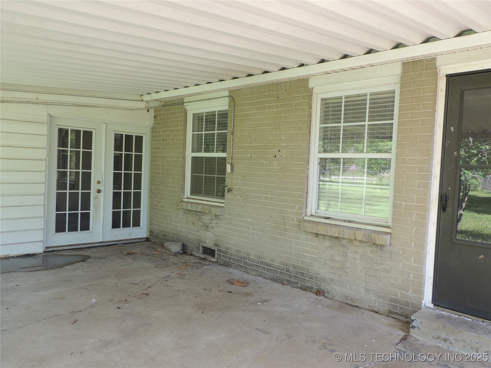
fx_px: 397
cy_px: 184
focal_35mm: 28
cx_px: 246
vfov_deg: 49.7
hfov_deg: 63.4
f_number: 3.1
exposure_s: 1/60
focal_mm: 4.9
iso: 100
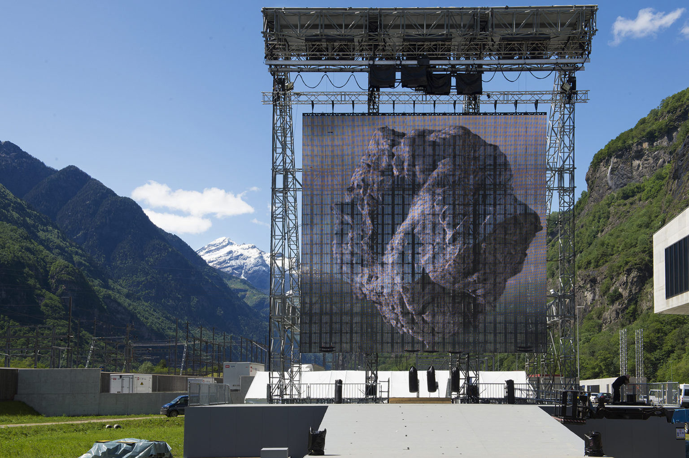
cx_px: 344
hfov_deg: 43.6
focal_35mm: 45
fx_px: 861
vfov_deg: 29.8
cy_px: 229
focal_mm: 45
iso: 400
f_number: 14
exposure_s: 1/250
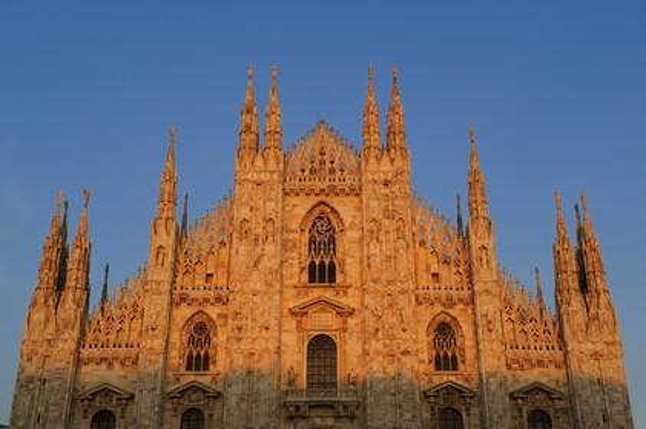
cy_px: 214
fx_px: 861
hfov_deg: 41.1
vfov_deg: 28.0
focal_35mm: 48
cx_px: 323
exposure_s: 1/160
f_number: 9
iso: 400
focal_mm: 48
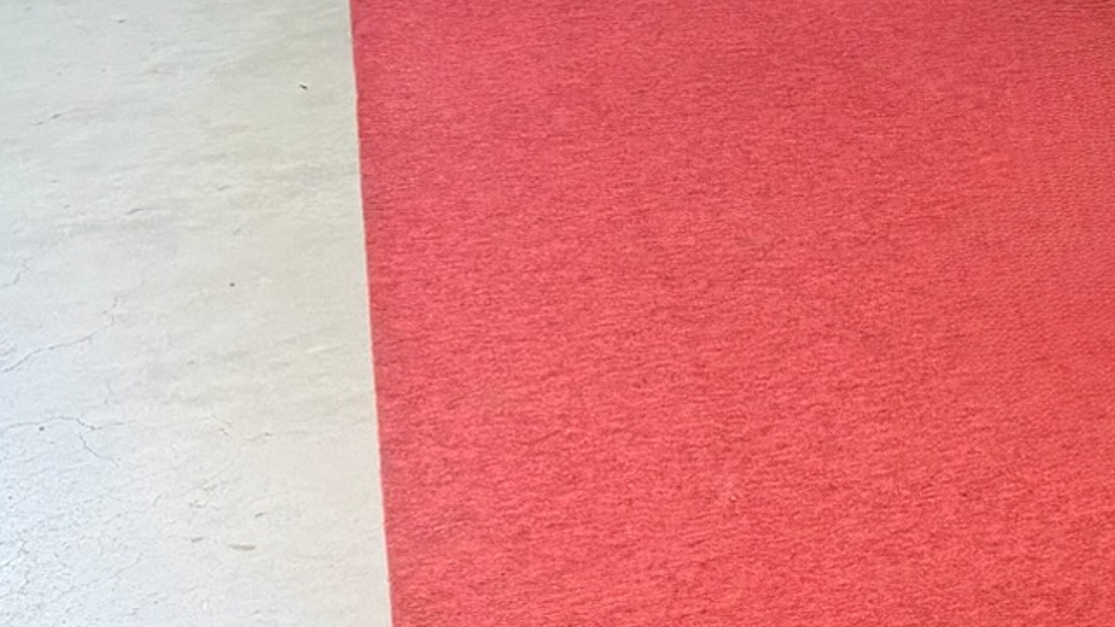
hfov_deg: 21.3
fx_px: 2454
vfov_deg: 12.9
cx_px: 1704
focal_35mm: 83
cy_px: -577
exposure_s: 1/100
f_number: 1.78
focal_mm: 6.76
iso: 320
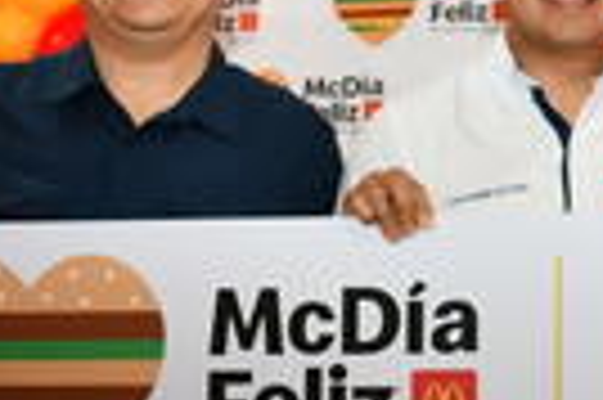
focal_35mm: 112
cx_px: 860
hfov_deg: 16.8
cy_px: 213
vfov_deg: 12.2
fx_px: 1874
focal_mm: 20
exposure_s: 1/60
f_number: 4
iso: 320
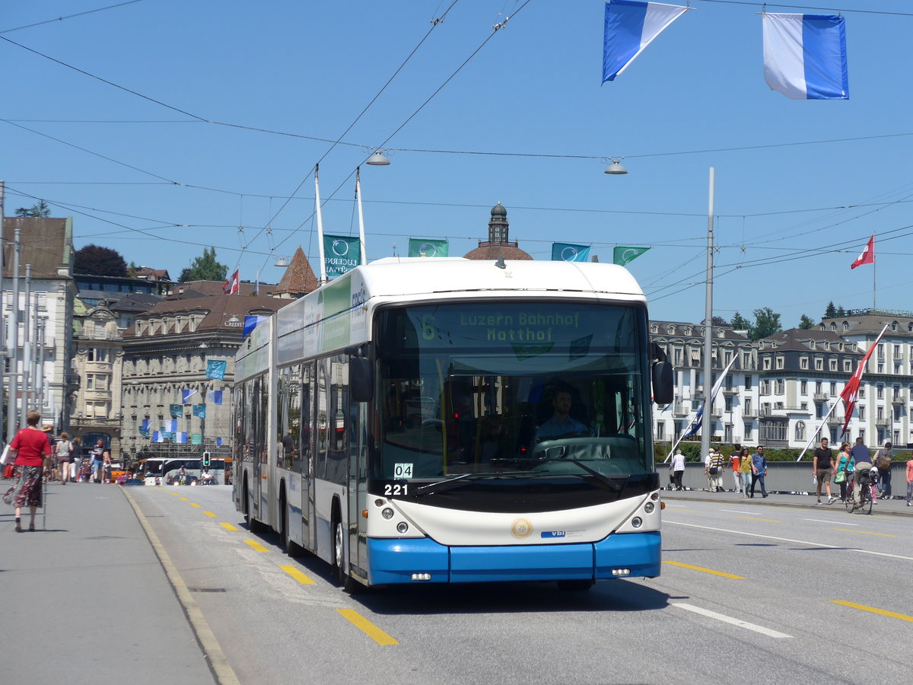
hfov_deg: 22.8
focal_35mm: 86
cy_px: 342
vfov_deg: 17.2
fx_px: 2268
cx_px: 456
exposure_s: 1/800
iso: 80
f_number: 4.5
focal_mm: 17
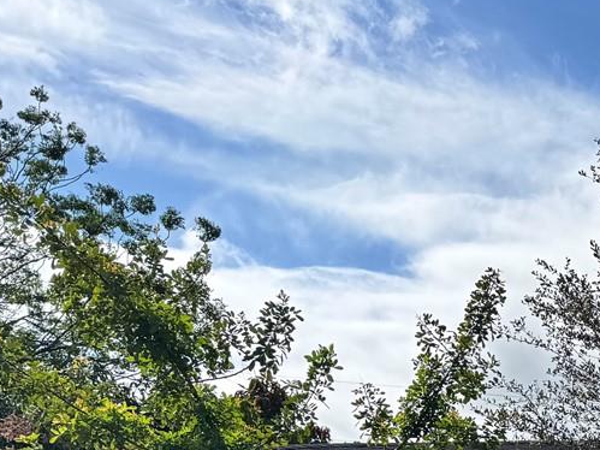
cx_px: 925
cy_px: 652
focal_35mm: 77
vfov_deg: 17.4
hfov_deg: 21.0
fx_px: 1334
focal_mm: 6.76
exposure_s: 1/4608
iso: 80
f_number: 1.78
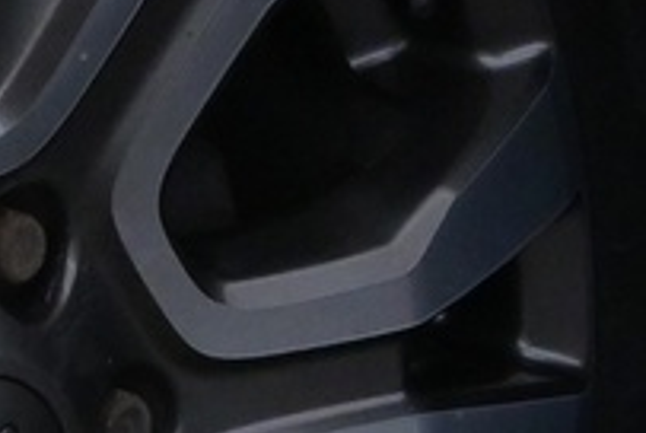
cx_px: -382
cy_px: 325
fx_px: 4834
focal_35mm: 269
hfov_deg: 7.5
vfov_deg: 5.1
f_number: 5.6
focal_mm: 22.5
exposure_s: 1/125
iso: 2500
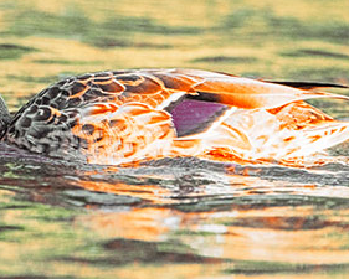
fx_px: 15509
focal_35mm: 1501
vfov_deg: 1.0
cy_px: 133
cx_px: 107
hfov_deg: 1.3
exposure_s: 1/800
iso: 1000
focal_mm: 900
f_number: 12
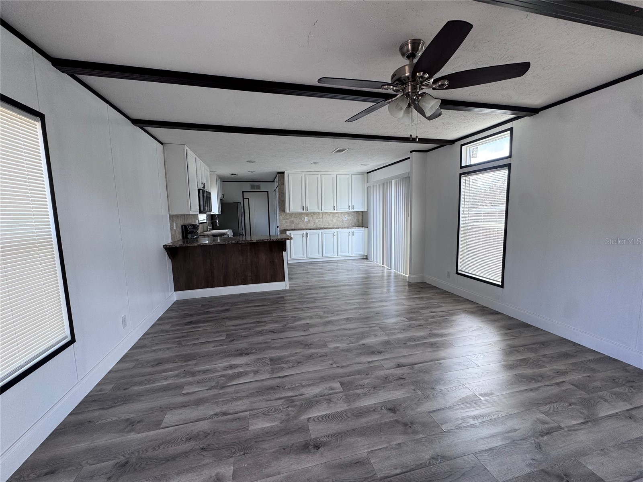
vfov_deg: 85.7
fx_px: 260
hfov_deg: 102.1
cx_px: 322
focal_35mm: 14
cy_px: 241
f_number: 2.2
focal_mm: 2.22
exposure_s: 1/99
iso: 64
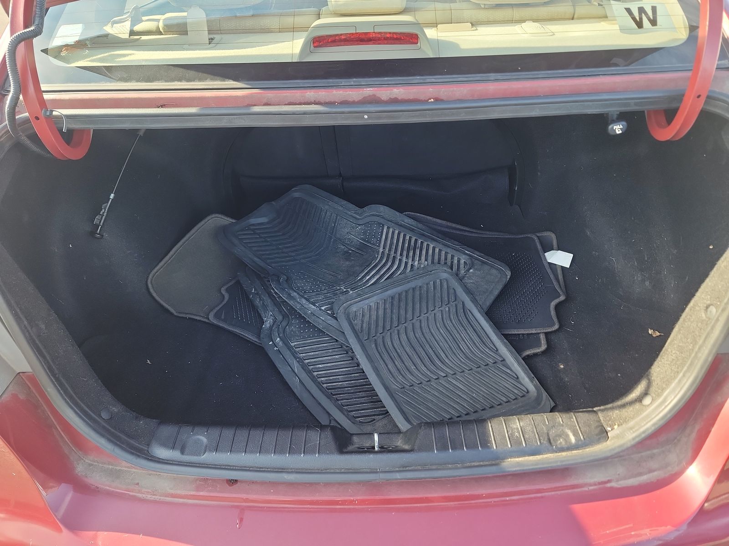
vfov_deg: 56.8
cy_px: 273
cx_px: 364
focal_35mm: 24
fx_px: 505
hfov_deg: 71.6
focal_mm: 6.7
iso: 79
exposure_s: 1/59
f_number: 1.8
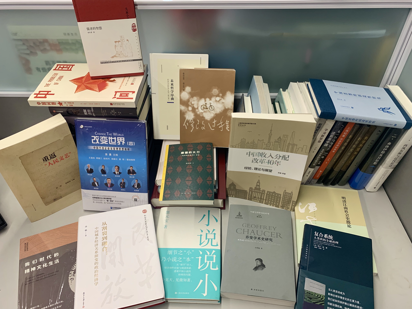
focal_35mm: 26
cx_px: 206
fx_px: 309
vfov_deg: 53.1
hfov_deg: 67.3
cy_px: 154
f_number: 1.8
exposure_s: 1/80
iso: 100
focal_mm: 4.25
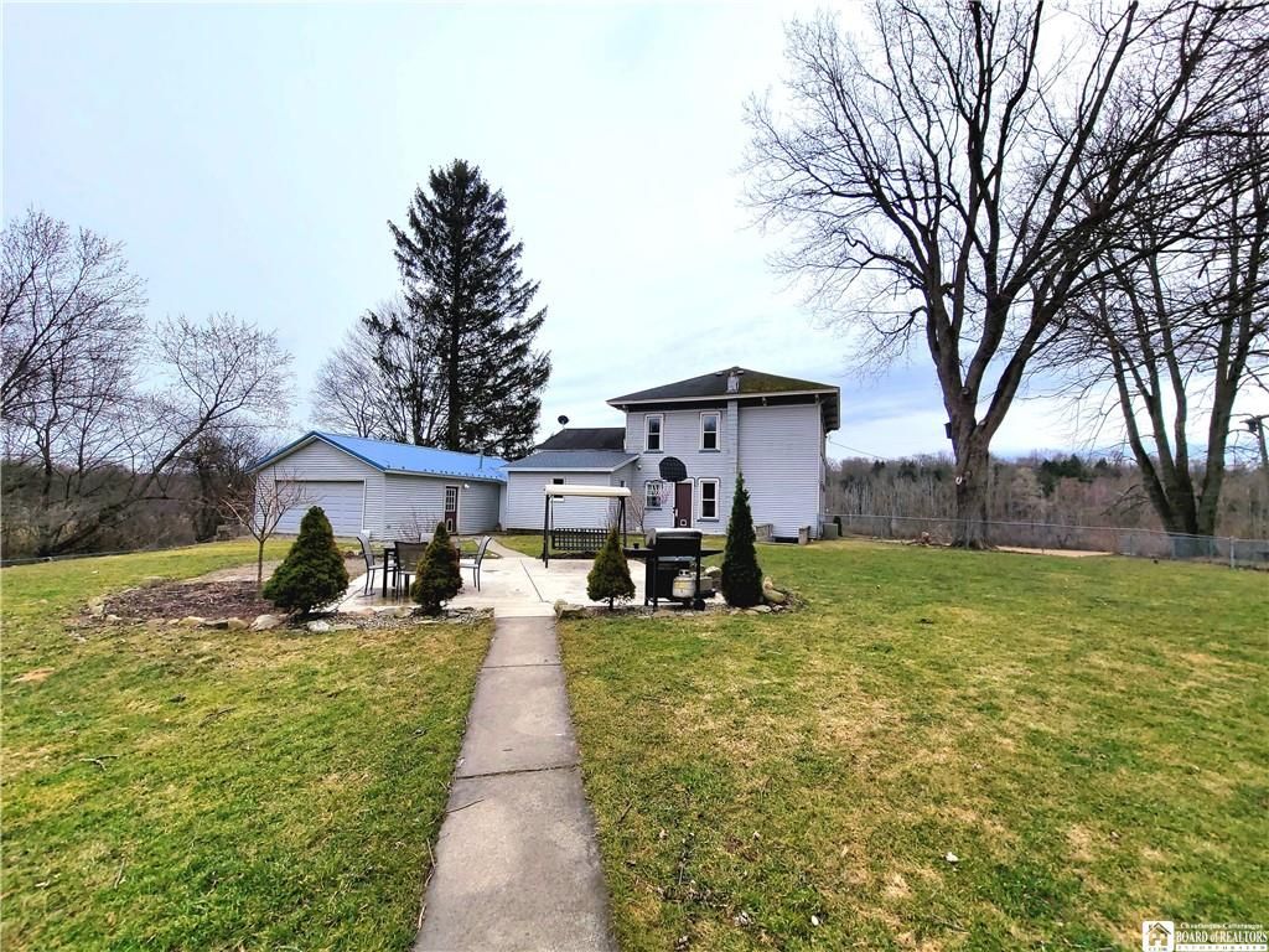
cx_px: 634
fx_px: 477
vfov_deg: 89.9
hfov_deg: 106.2
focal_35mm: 13
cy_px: 476
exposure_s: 1/2000
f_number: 2.2
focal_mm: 2.2
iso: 64
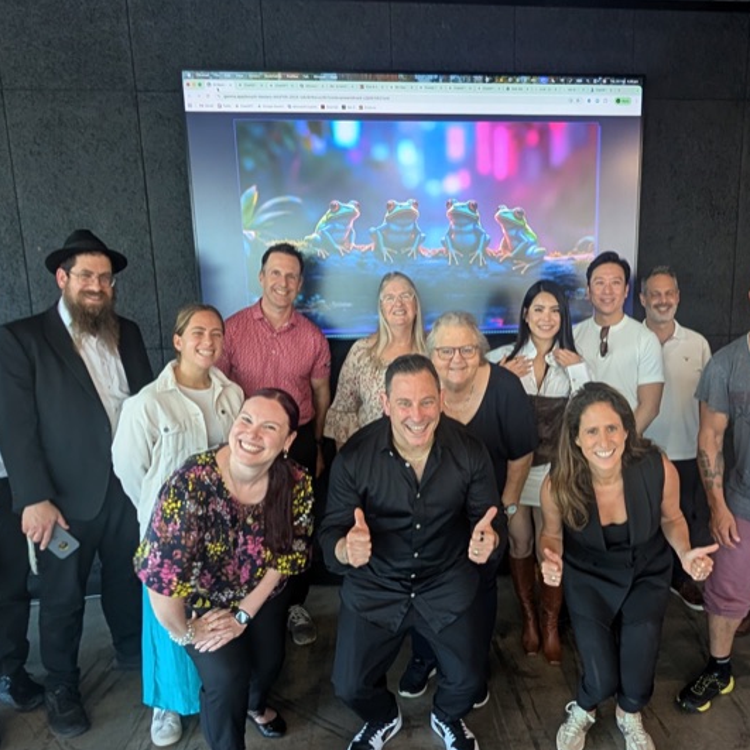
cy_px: 406
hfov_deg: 64.4
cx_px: 455
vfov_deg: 64.9
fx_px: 588
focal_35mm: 24
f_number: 1.7
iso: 144
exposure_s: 1/120
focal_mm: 2.02
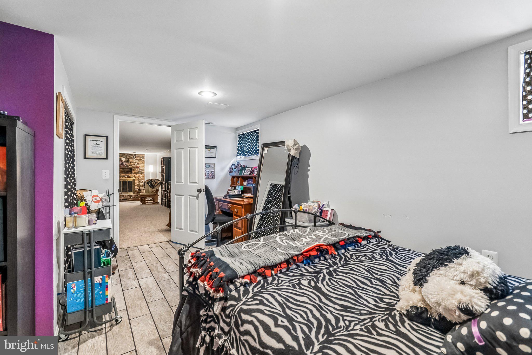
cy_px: 178
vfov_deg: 77.3
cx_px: 266
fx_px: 222
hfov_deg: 100.4
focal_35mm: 15
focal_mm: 10
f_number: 5.6
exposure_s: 1/8
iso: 400
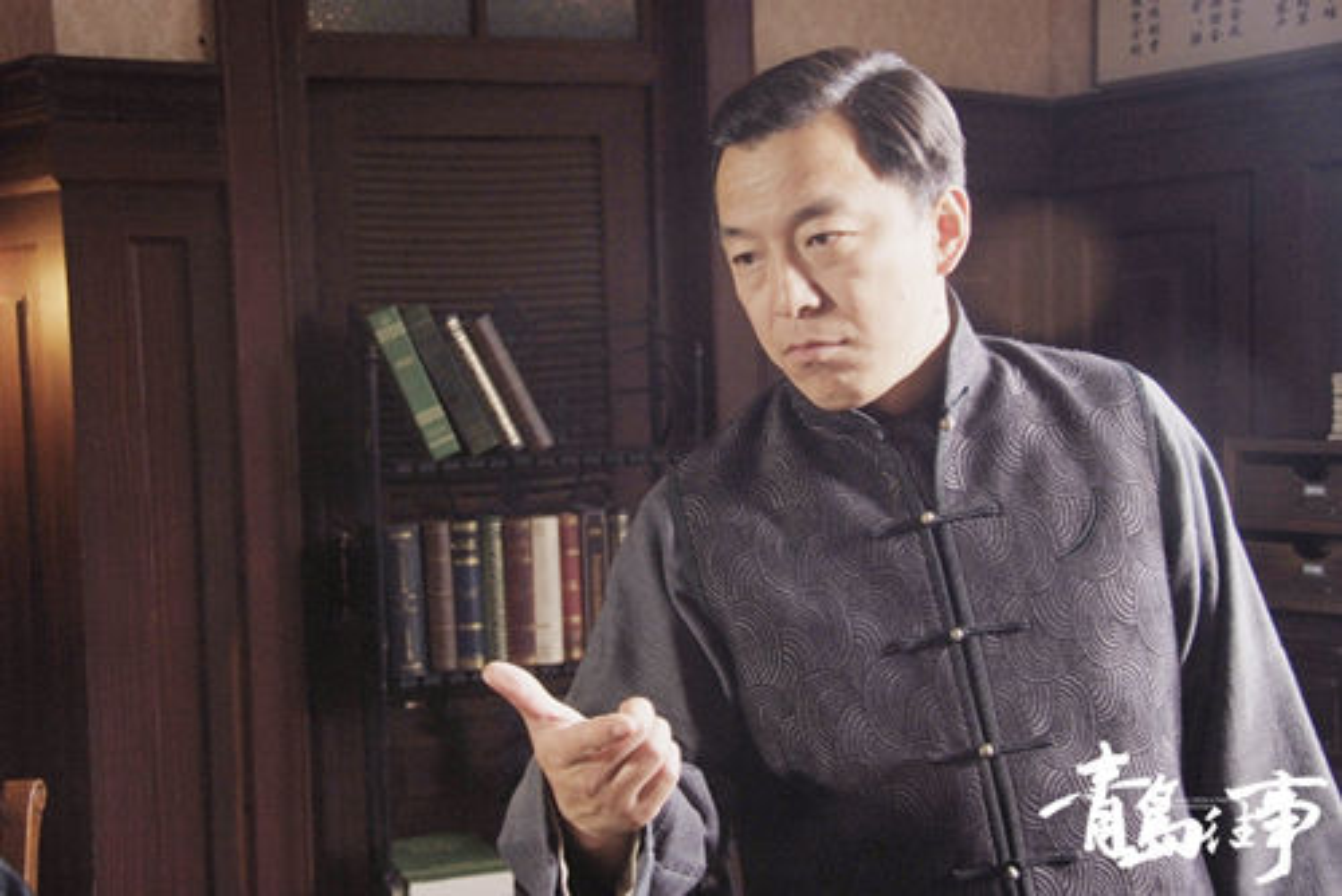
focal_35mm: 48
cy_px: 448
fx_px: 1790
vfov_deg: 28.1
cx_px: 671
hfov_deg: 41.1
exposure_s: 1/30
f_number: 5.6
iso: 800
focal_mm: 32
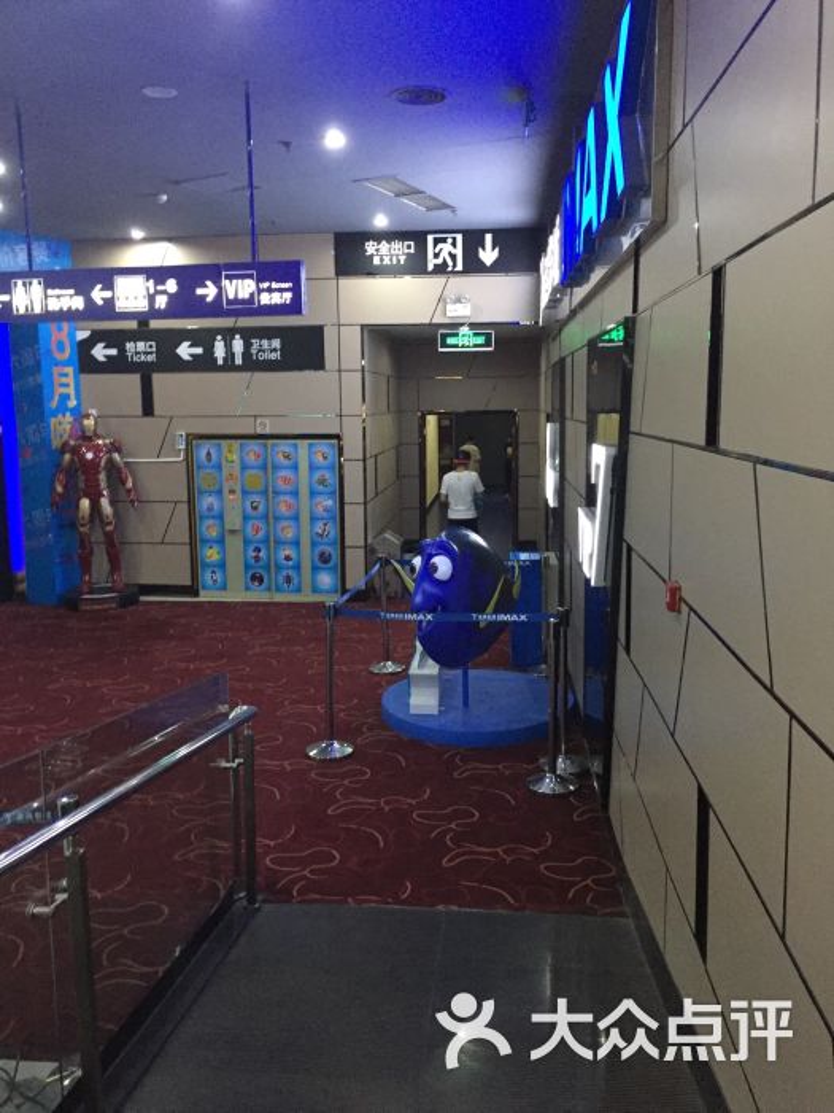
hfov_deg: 48.2
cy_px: 556
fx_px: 932
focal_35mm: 29
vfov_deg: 61.7
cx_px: 417
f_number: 2.2
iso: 320
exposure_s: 1/17
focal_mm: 4.15
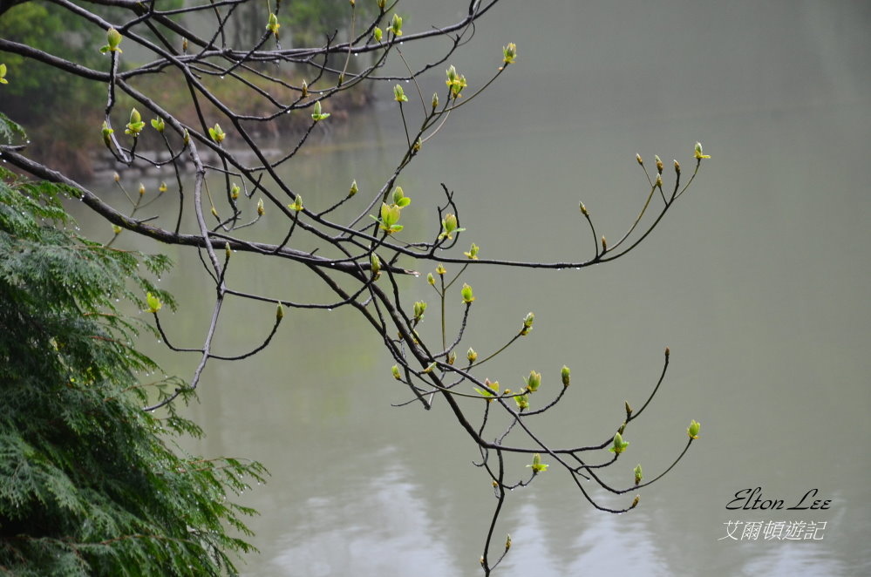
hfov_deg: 13.1
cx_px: 436
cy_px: 288
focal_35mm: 158
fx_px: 3803
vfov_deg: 8.7
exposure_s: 1/25
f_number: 9
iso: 800
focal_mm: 105
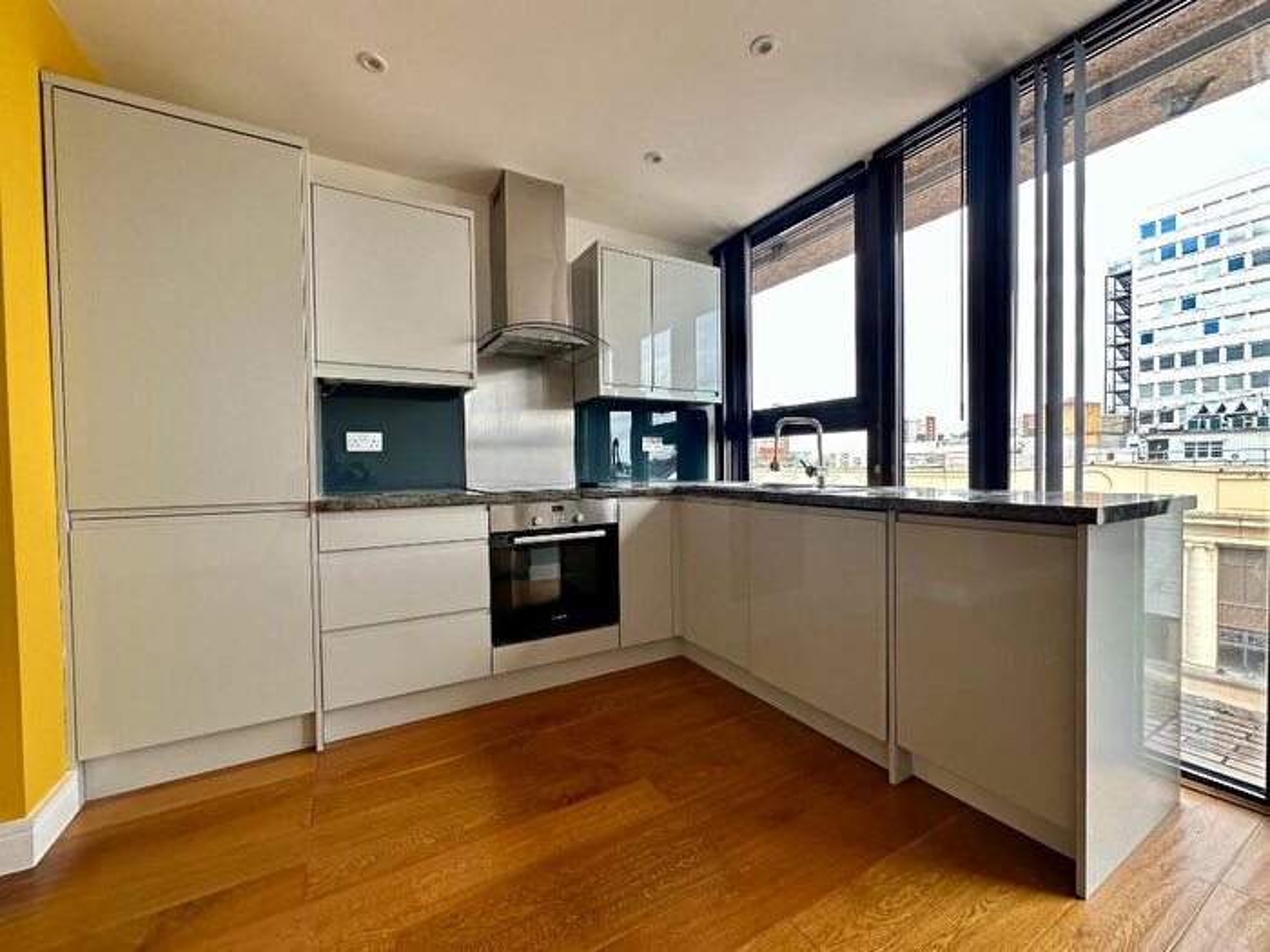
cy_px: 476
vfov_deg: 85.7
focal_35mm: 14
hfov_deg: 102.1
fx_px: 514
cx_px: 635
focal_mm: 2.22
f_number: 2.2
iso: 50
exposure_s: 1/99
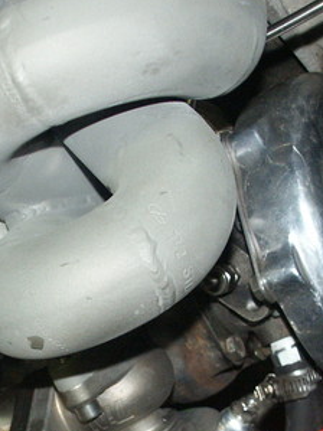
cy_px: 389
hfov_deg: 12.0
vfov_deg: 15.8
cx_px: 81
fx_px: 1531
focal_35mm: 123
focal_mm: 11.91
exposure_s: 1/45
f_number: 3.5
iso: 200
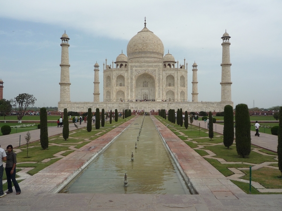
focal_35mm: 31
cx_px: 141
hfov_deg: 58.4
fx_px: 253
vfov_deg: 45.4
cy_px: 106
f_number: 4.5
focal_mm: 4.5
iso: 100
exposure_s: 1/640
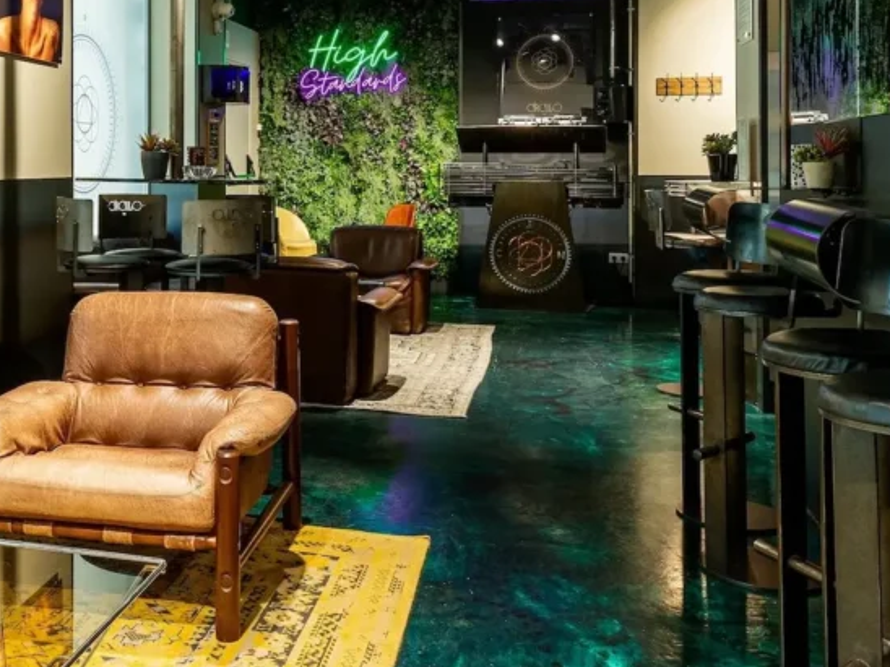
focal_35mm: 40
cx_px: 161
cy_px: 153
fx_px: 1028
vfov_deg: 35.0
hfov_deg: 44.2
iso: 400
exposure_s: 1/13
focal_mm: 19
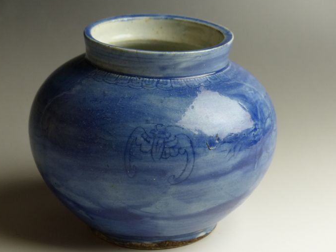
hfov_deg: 19.6
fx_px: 971
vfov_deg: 14.8
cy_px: 132
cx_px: 163
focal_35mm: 100
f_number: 2.8
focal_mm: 16.4
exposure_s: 1/50
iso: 200
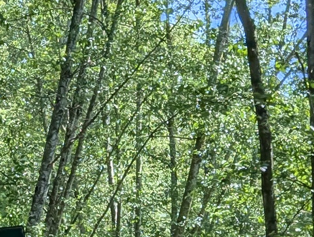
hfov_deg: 18.0
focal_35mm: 108
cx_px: 70
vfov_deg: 13.6
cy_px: 235
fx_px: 981
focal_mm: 2.35
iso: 38
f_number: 2.2
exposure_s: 1/654
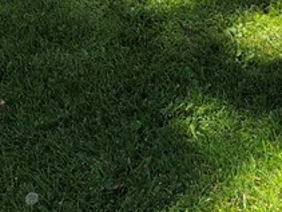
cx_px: 515
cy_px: -302
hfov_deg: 13.1
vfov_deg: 9.6
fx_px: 1107
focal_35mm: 136
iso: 20
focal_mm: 3.99
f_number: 1.8
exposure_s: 1/528
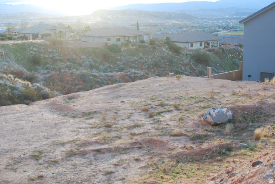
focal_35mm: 52
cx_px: 138
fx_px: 401
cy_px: 92
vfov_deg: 25.8
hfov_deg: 37.8
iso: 200
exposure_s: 1/100
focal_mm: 35
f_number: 5
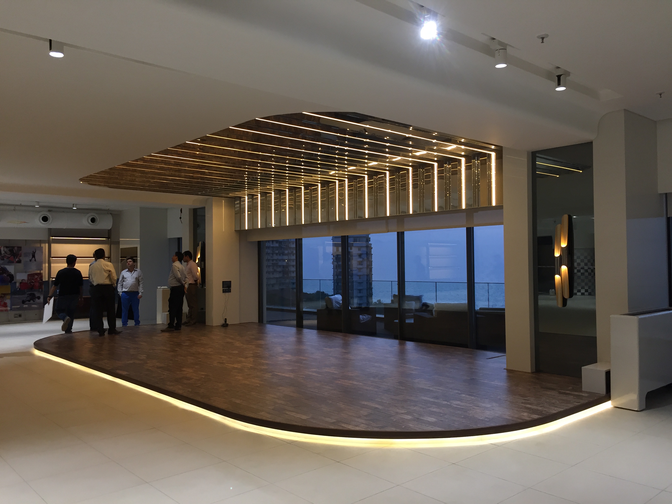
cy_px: 252
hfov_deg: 61.7
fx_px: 563
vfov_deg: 48.2
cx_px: 336
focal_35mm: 29
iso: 40
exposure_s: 1/33
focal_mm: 4.15
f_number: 2.2
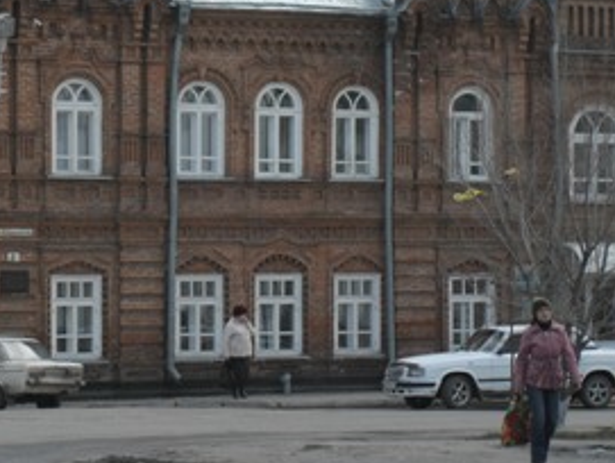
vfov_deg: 8.9
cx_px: 247
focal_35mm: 168
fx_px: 2989
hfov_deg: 11.7
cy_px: 168
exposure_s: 1/350
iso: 80
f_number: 5.2
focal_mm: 18.9
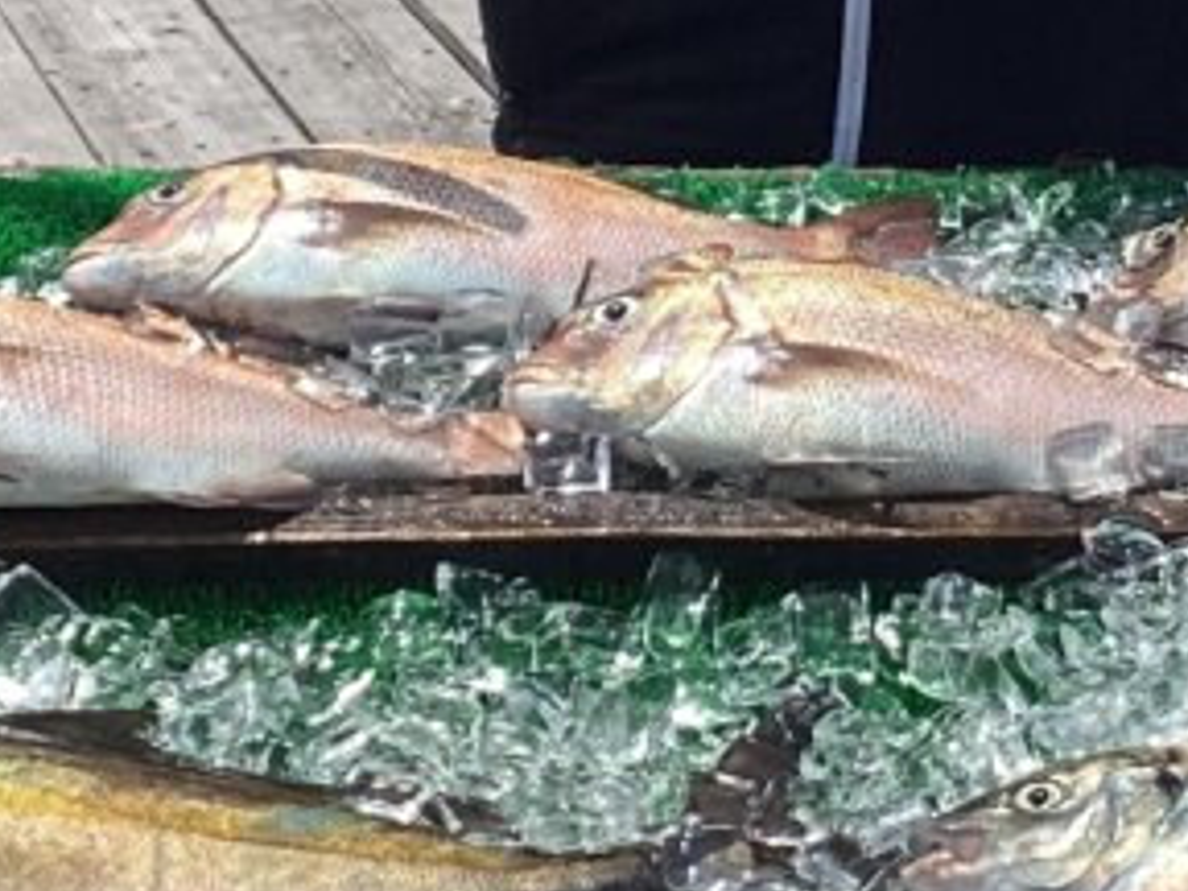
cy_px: -16
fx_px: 4736
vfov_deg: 10.6
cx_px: 899
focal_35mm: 138
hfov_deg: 14.2
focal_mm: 3.3
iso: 25
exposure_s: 1/1894
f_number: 2.4
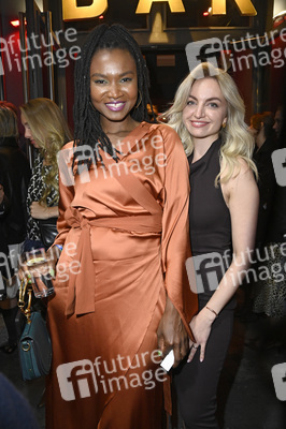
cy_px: 214
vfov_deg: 73.8
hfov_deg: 53.1
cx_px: 143
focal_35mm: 24
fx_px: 286
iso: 3200
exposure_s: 1/100
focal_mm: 24
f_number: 5.6
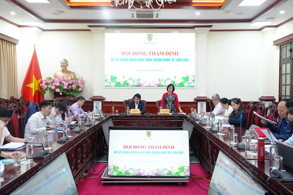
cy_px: 98
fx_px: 269
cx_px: 146
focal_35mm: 33
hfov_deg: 57.2
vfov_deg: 40.0
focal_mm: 33
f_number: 4
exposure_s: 1/125
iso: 1600
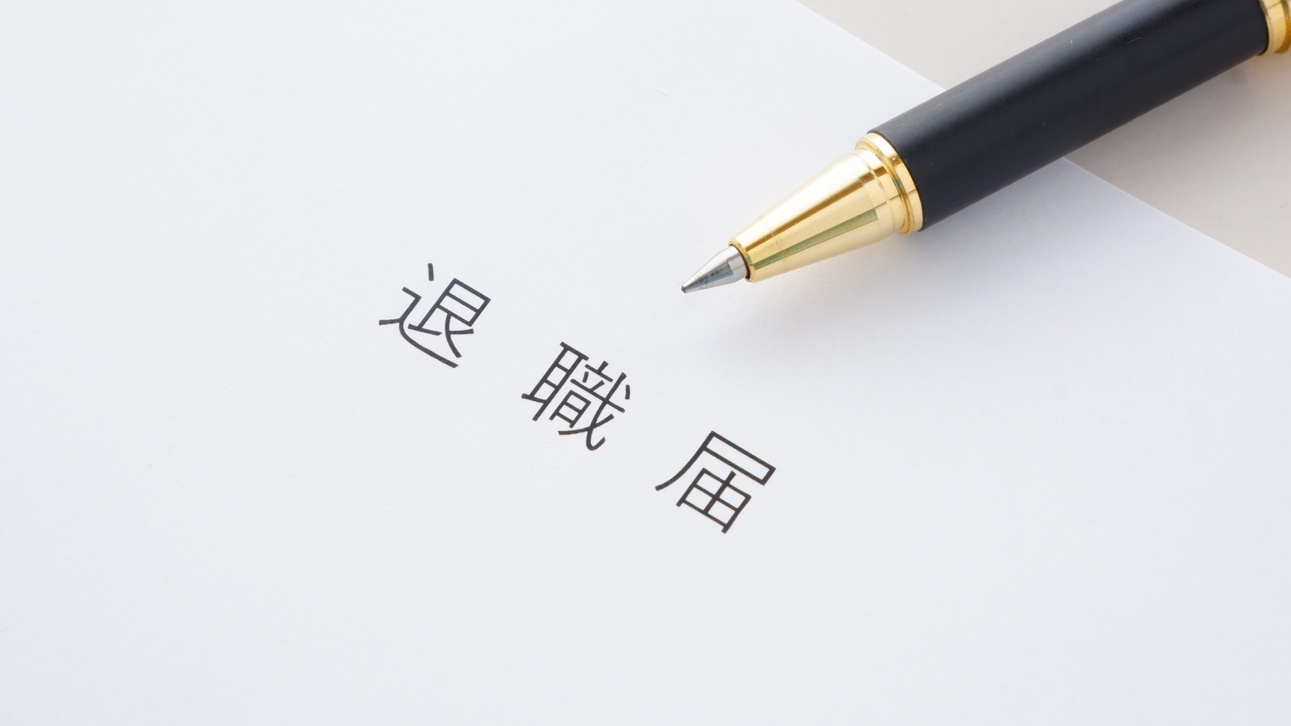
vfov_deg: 9.1
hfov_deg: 16.1
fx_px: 4553
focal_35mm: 133
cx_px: 615
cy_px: 360
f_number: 14
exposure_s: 1/15
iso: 400
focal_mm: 80
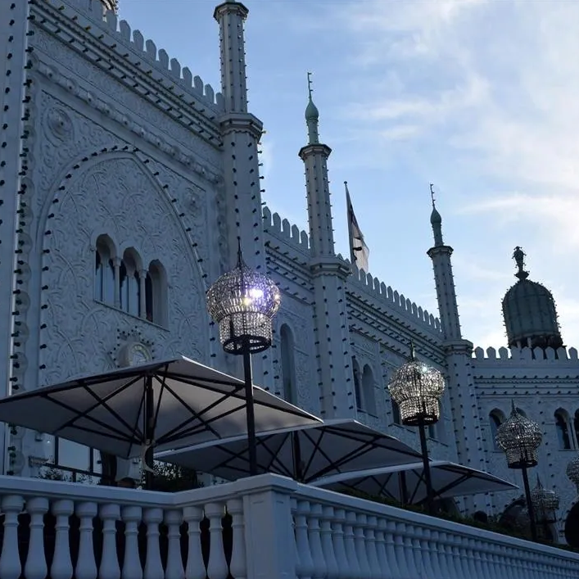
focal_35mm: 49
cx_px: 247
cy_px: 292
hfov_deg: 34.8
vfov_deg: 34.9
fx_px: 921
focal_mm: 25
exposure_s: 1/500
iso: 200
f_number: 11
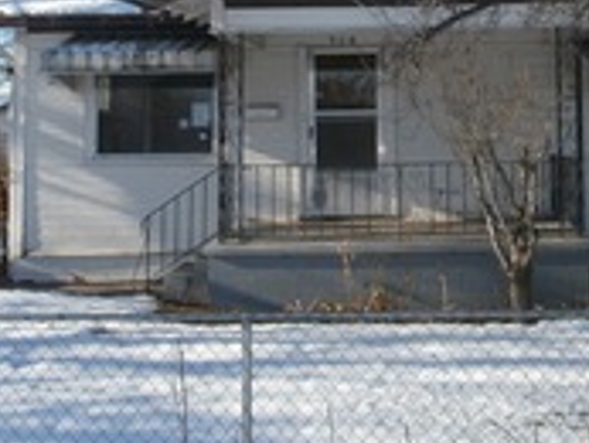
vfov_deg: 23.9
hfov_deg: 31.9
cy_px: 61
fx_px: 1022
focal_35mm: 60
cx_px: 395
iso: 100
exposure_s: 1/640
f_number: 3.5
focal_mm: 5.36
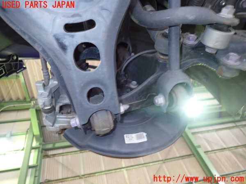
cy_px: 92
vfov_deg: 54.9
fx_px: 178
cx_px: 123
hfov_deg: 69.4
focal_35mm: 25
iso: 500
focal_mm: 4.5
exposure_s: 1/4
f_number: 5.6
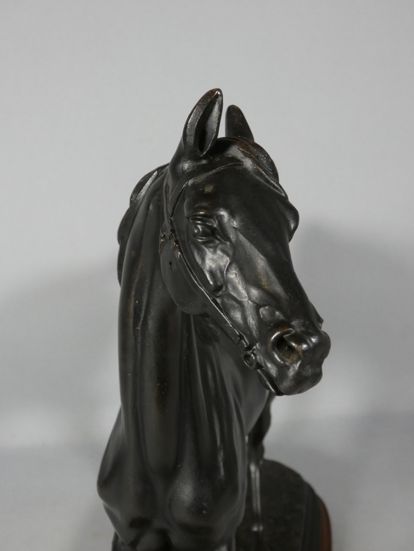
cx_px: 207
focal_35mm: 41
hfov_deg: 35.1
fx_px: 654
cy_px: 276
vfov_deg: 45.8
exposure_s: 1/125
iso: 400
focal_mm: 7.3
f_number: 3.6
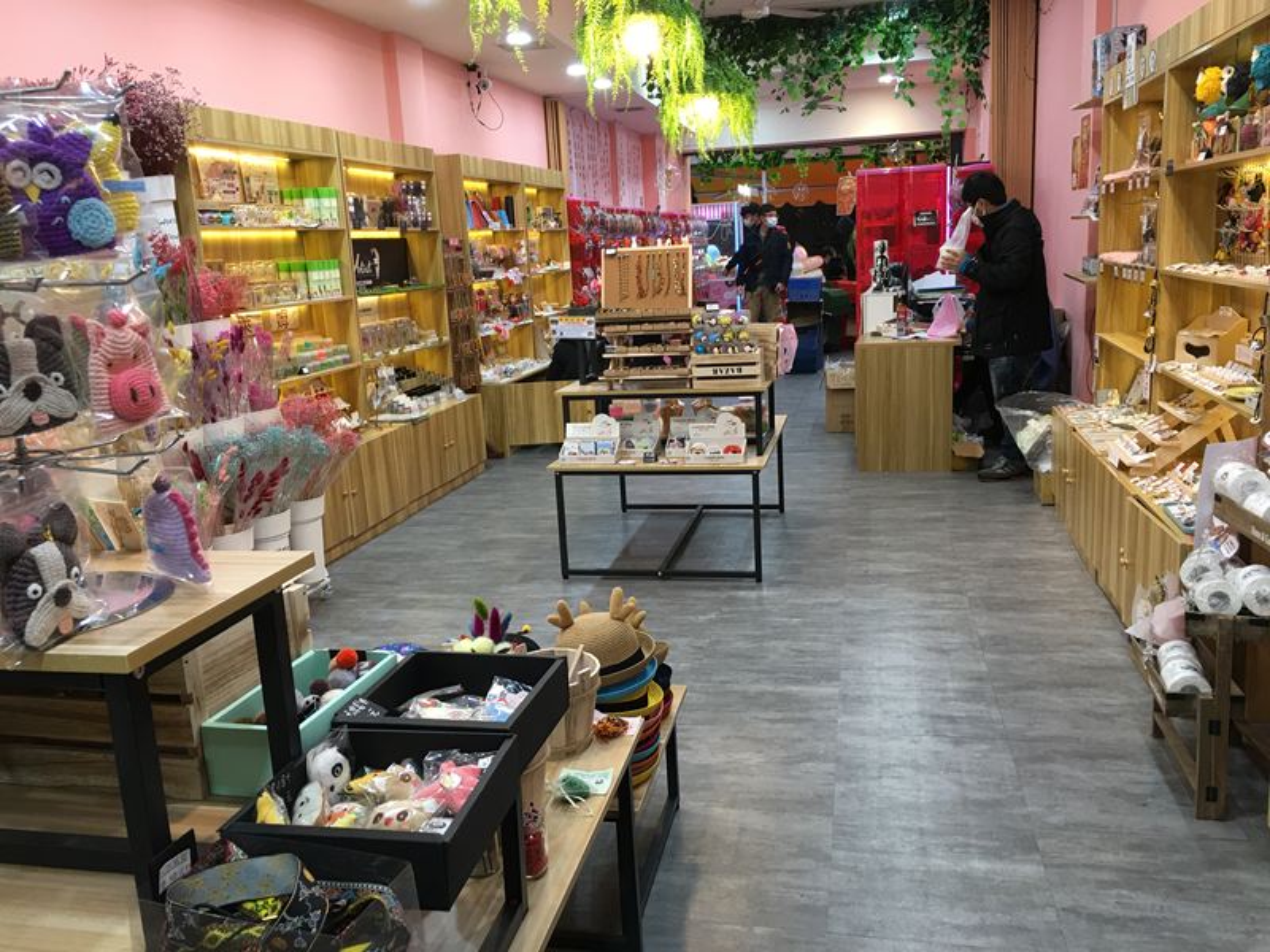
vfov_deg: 48.2
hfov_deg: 61.7
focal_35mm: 29
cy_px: 476
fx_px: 1064
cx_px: 635
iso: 25
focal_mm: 4.15
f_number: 2.2
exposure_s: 1/15
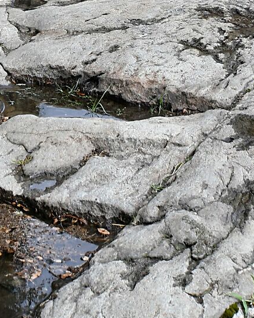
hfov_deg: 12.2
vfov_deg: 12.7
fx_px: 1176
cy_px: -386
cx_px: 6
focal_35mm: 125
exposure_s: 1/100
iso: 200
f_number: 11
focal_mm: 20
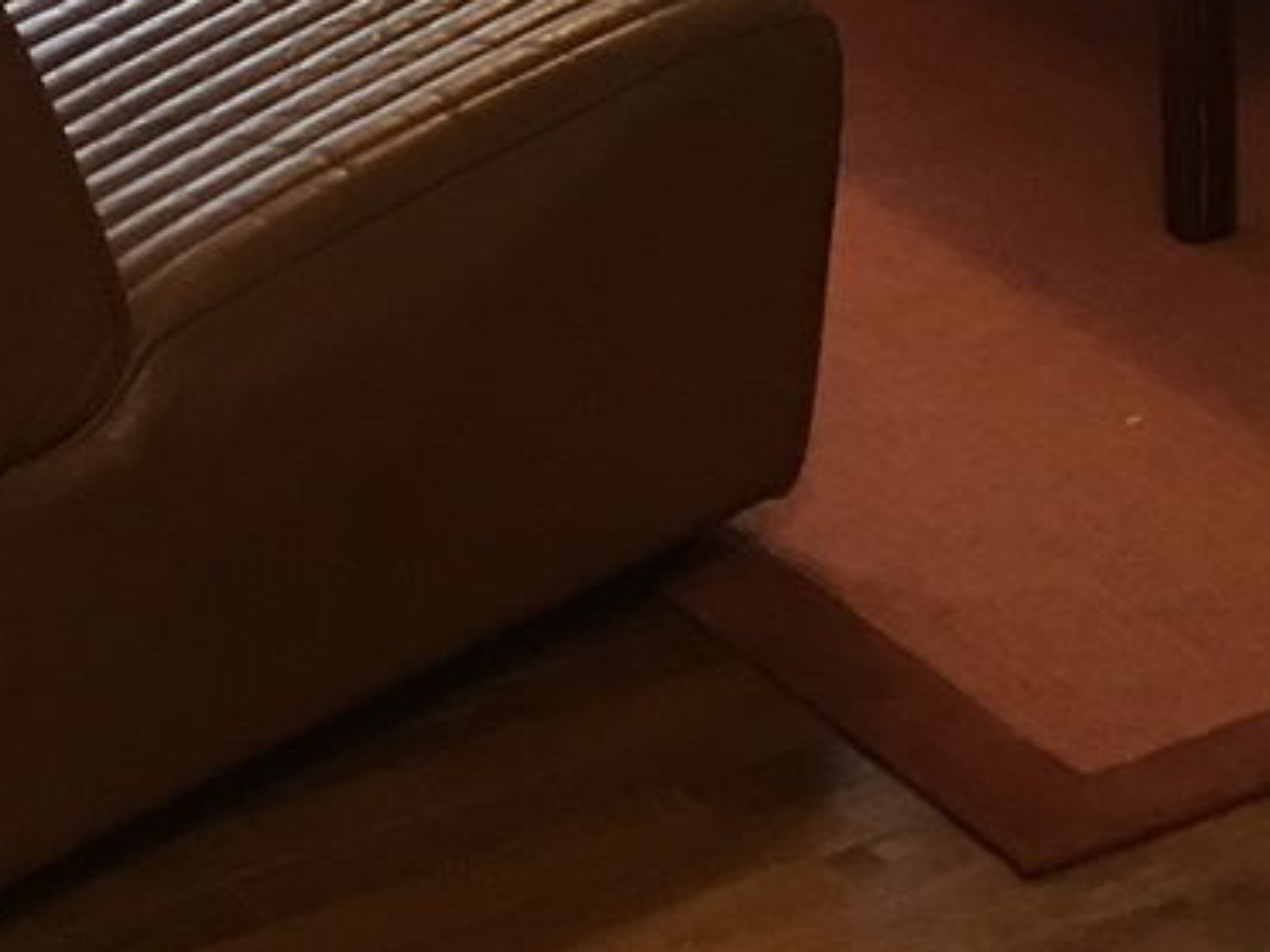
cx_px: 1920
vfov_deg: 11.1
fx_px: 4585
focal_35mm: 125
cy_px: -702
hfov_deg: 14.7
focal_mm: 4.15
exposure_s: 1/8
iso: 80
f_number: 2.2
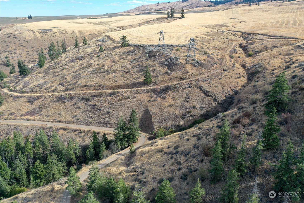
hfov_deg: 65.5
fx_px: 236
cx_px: 152
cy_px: 102
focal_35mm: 28
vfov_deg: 46.4
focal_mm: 10.26
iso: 100
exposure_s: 1/320
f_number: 3.2
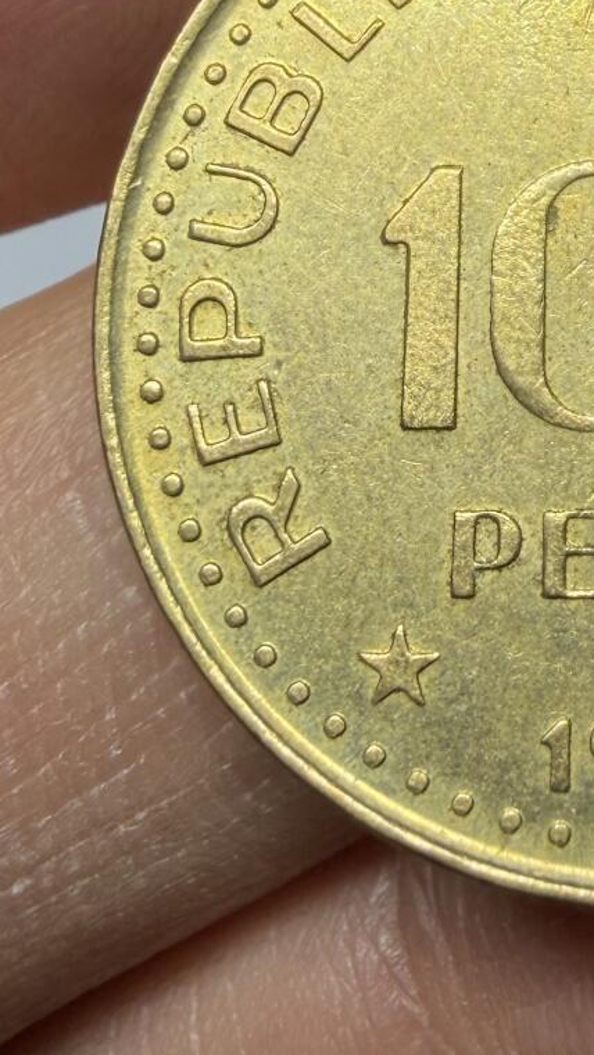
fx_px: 1876
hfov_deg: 17.4
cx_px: 659
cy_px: 213
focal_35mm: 67
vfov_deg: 30.7
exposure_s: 1/121
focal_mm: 2.22
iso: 50
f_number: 2.2
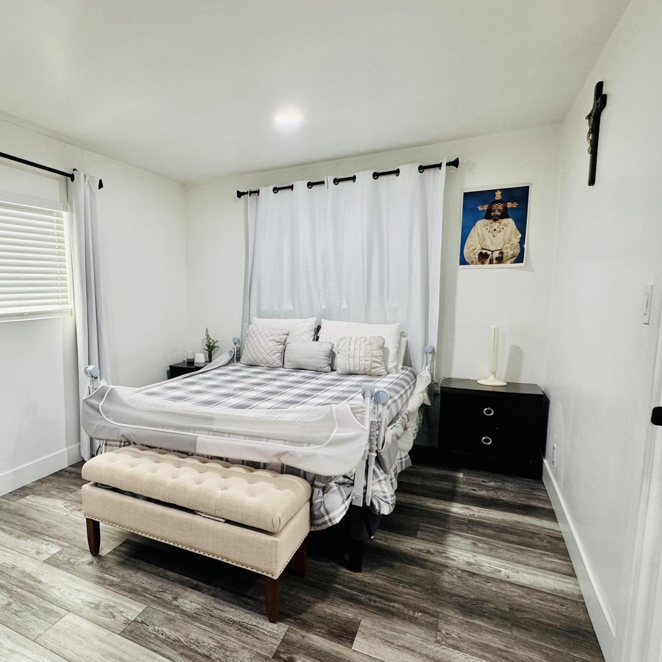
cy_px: 347
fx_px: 454
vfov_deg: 72.1
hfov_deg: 69.9
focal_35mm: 21
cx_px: 215
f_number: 2.2
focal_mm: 2.22
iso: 160
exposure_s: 1/60
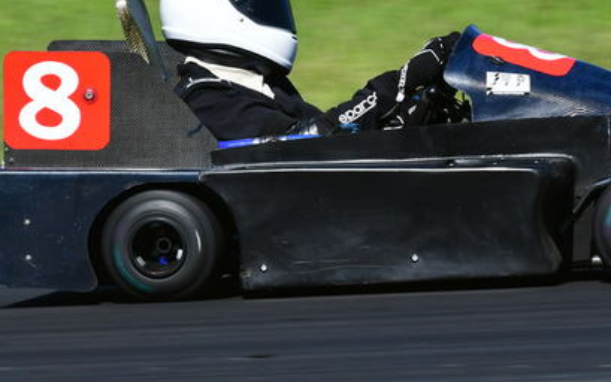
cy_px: 48
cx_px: 444
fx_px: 16925
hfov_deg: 2.1
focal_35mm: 1016
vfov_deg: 1.3
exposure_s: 1/640
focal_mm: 340
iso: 400
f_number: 11
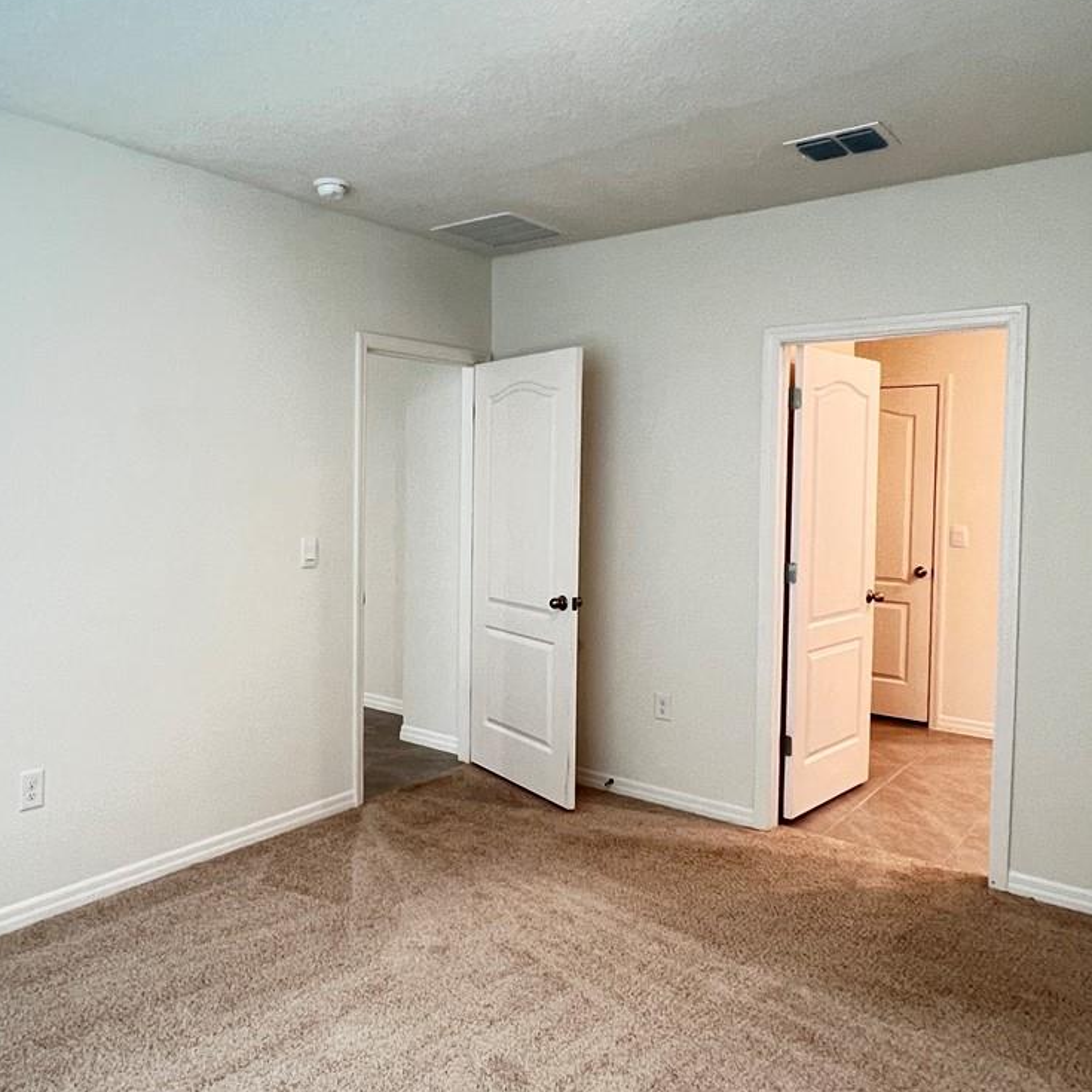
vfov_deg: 62.9
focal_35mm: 25
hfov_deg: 62.4
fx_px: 892
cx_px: 438
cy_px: 514
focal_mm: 1.57
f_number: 1.8
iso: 400
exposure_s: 1/60
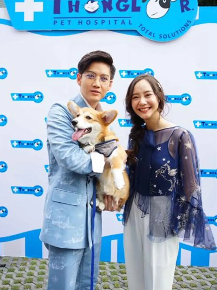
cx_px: 108
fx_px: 293
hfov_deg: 40.7
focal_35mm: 35
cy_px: 127
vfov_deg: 52.5
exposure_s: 1/1600
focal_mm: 32
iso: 1000
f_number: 4
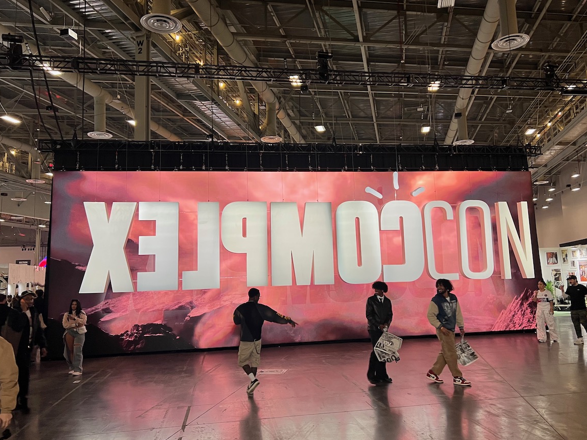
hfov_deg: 61.6
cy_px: 204
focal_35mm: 29
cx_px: 306
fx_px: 492
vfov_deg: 48.2
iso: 80
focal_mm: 5.7
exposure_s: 1/60
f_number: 1.5
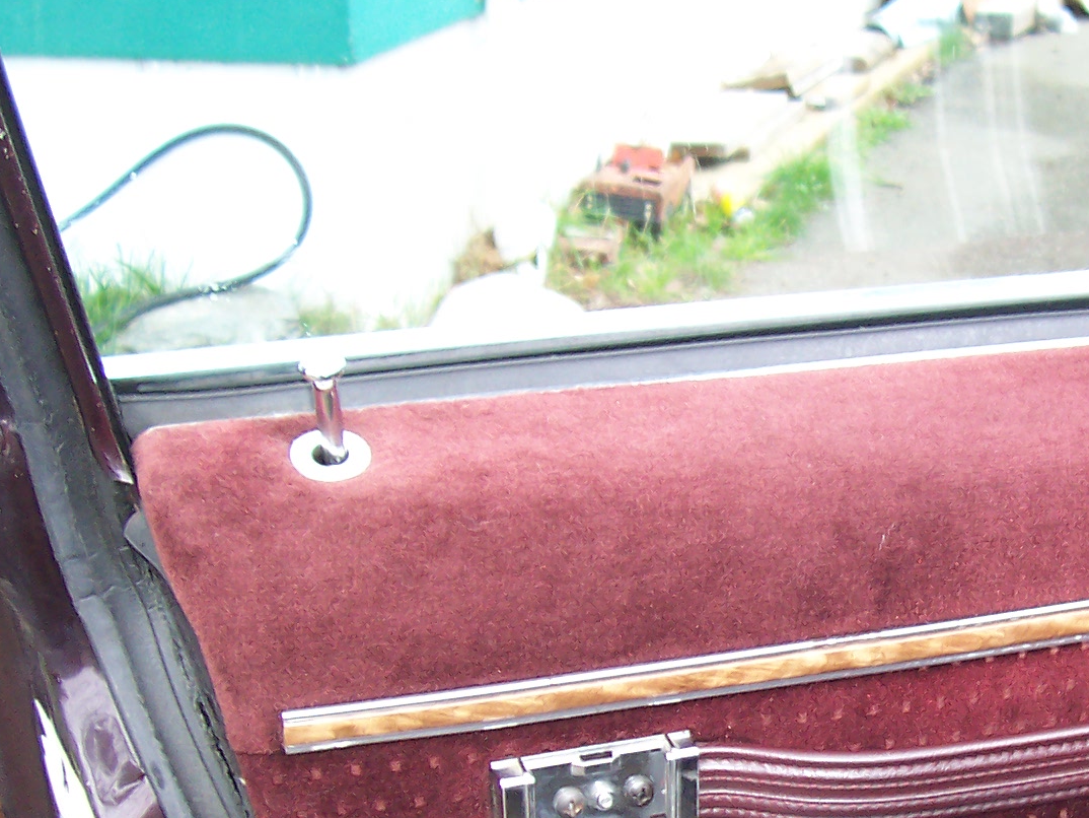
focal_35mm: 70
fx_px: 2203
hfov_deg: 26.9
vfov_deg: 20.8
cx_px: 964
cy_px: 662
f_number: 2.8
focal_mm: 5.6
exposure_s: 1/60
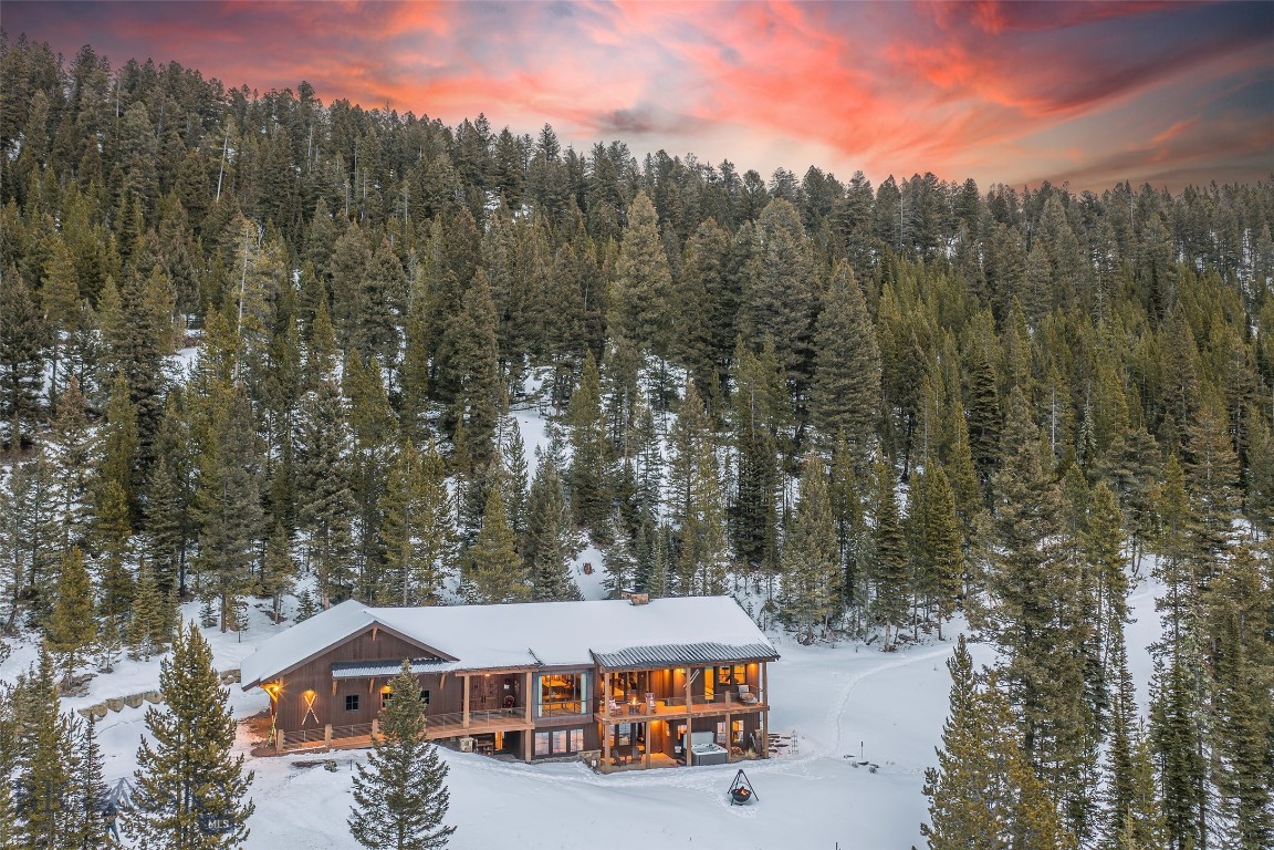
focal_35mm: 28
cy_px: 425
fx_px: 991
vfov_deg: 46.4
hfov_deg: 65.5
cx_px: 637
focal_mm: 10.26
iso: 100
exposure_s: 1/5
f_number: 3.5
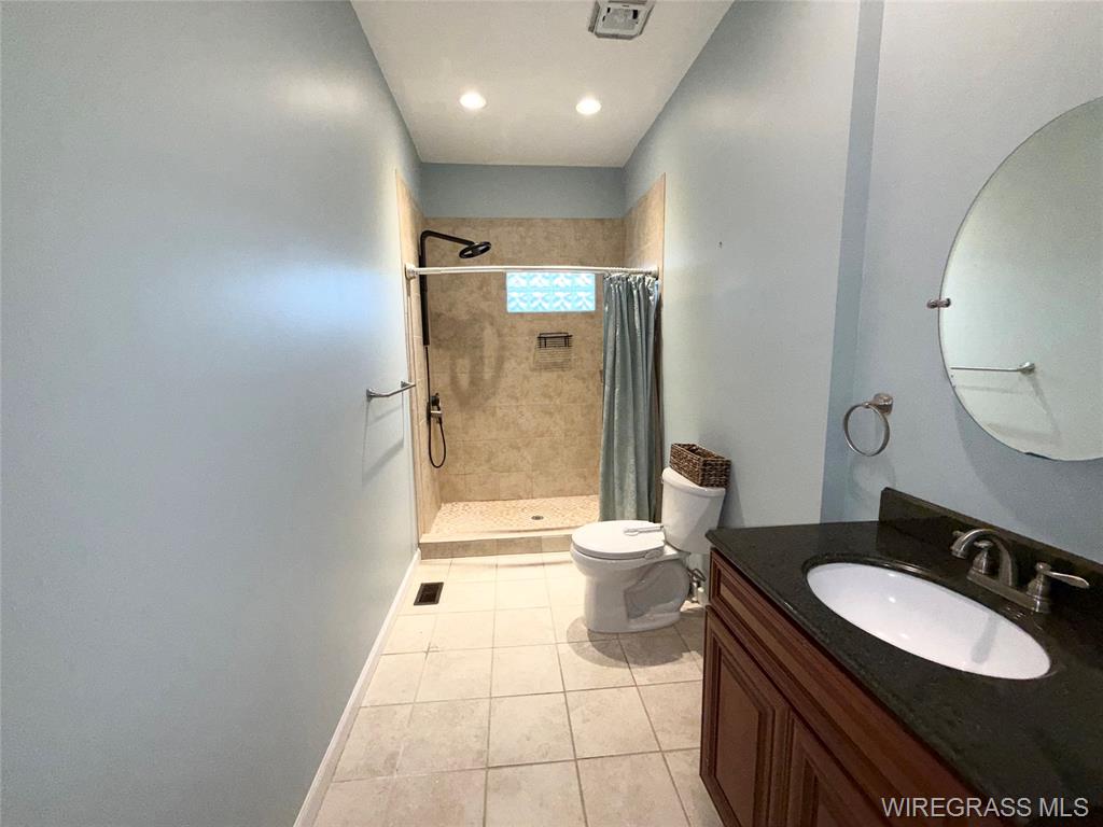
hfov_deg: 102.1
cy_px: 414
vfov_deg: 85.7
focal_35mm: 14
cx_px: 552
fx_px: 446
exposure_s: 1/122
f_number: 2.2
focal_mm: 2.22
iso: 80
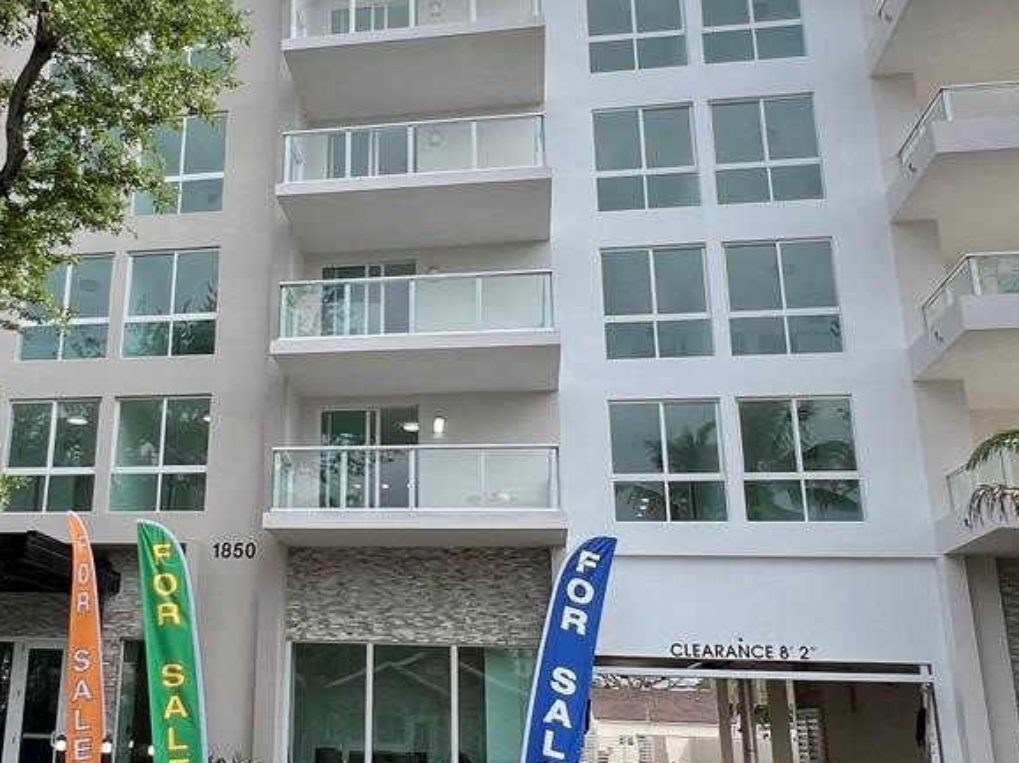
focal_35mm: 36
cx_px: 279
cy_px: 377
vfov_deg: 39.6
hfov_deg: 49.7
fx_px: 1059
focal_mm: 1.57
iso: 32
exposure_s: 1/511
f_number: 1.8
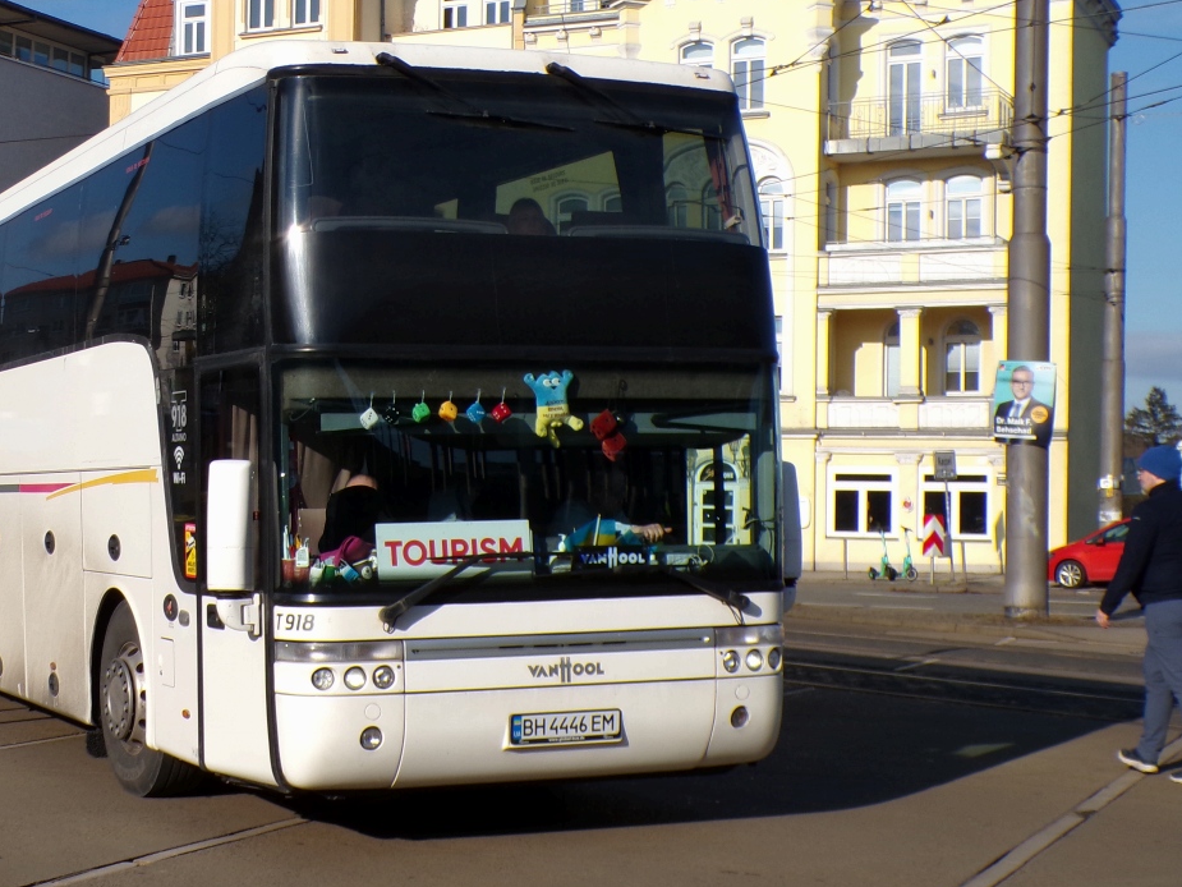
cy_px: 421
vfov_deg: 24.8
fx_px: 2015
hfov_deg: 32.3
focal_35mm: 59
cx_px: 355
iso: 100
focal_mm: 7.6
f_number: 3.4
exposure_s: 1/1400
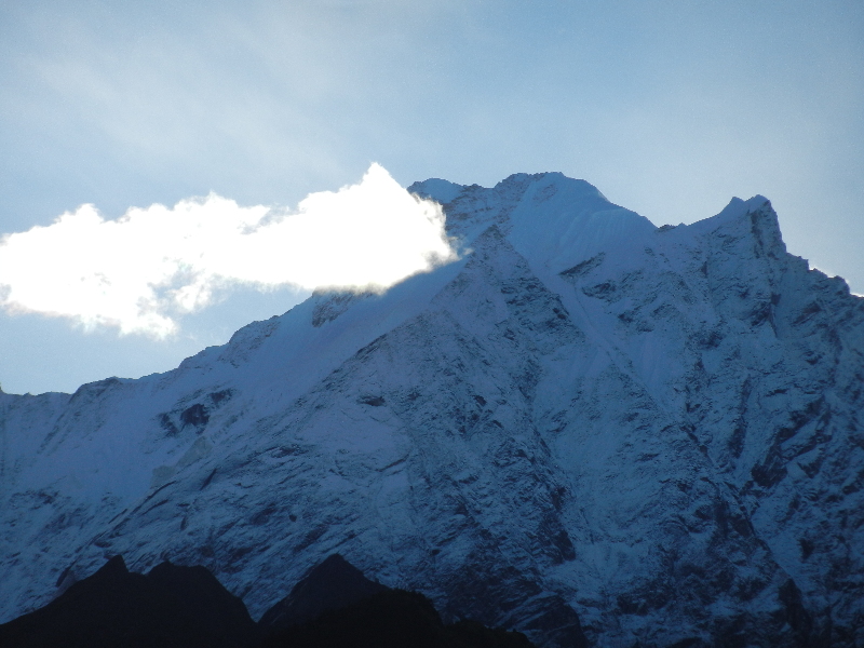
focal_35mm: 338
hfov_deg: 5.9
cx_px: 432
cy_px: 324
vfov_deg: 4.4
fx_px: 8436
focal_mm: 60.8
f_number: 5.3
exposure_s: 1/800
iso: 160
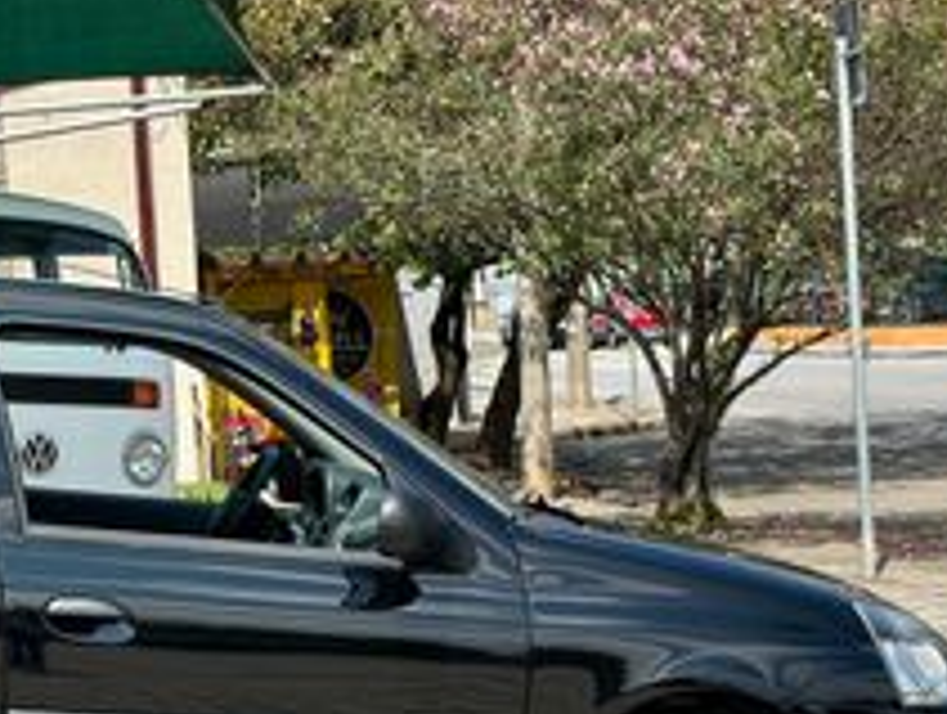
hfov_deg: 18.0
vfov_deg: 13.9
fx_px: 2932
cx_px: 58
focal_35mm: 107
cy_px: 476
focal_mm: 6.86
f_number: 1.78
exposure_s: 1/4016
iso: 80
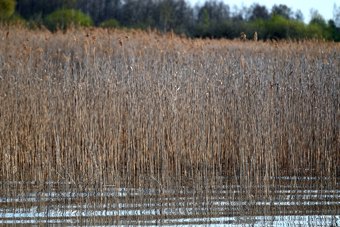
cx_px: 170
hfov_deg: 6.9
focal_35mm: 300
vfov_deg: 4.6
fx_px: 2834
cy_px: 114
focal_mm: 300
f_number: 5.6
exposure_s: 1/1000
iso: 250
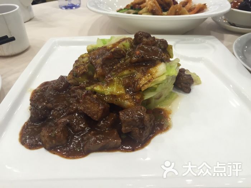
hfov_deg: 61.7
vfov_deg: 48.2
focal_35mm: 29
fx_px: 210
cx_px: 126
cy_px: 94
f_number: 2.2
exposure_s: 1/30
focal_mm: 4.15
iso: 64
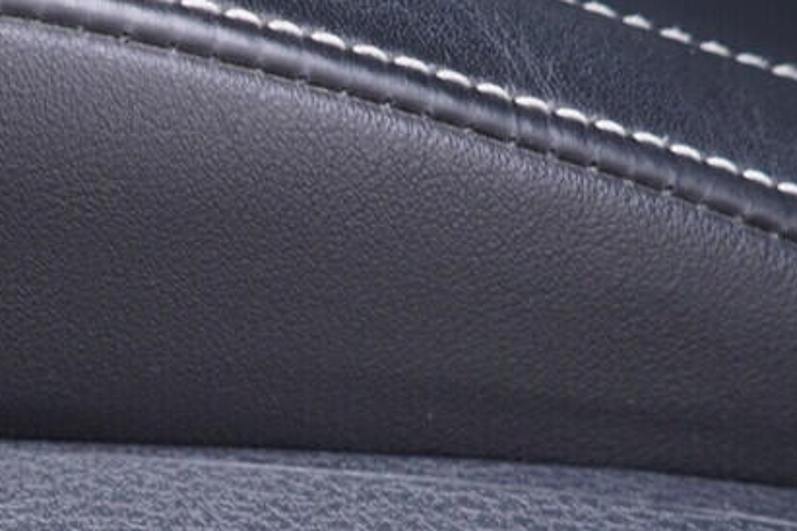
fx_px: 2789
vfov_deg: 10.5
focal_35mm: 126
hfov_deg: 15.2
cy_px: 816
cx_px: -339
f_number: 2.8
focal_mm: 24
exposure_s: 1/40
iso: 250
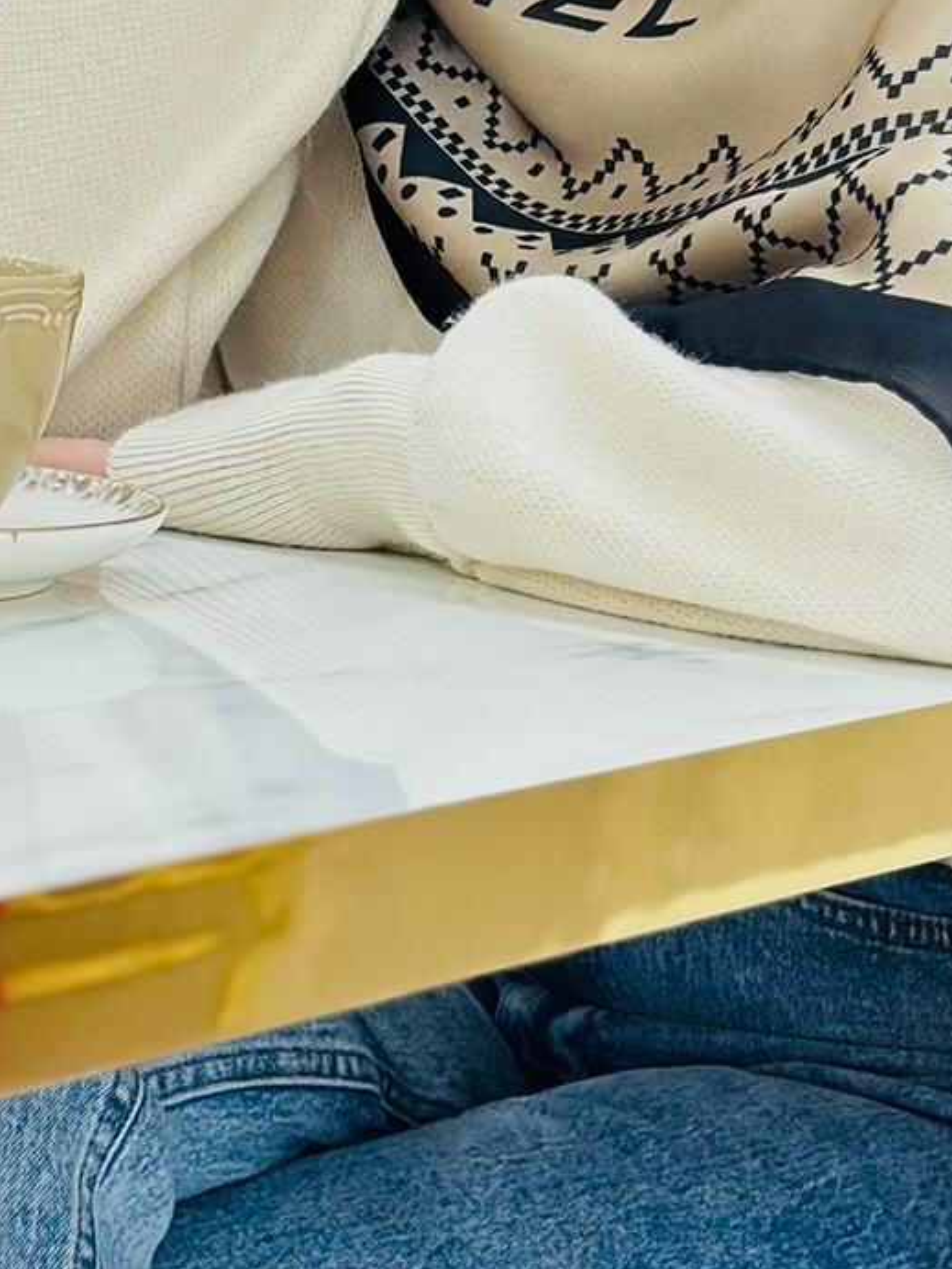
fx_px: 5207
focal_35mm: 142
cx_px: 554
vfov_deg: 13.6
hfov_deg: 10.4
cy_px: -132
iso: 100
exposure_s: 1/100
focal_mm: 6.86
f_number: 1.78
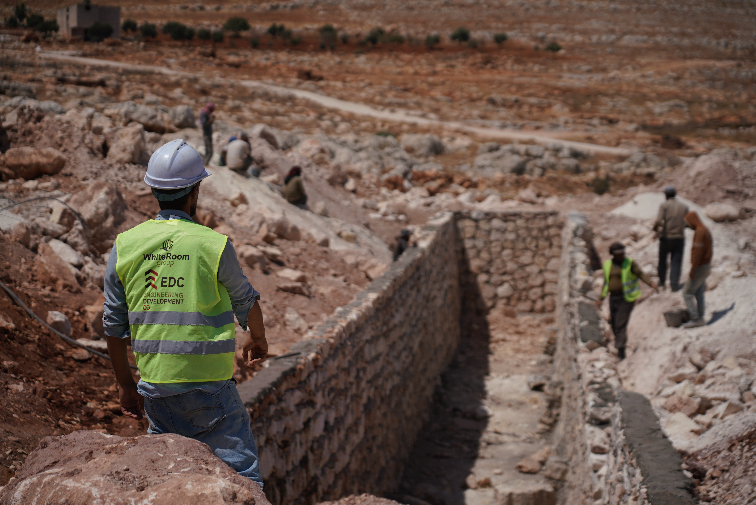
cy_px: 252
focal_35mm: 84
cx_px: 378
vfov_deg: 16.3
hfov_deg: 24.2
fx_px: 1764
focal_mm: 84
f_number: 4
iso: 100
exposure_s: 1/3200
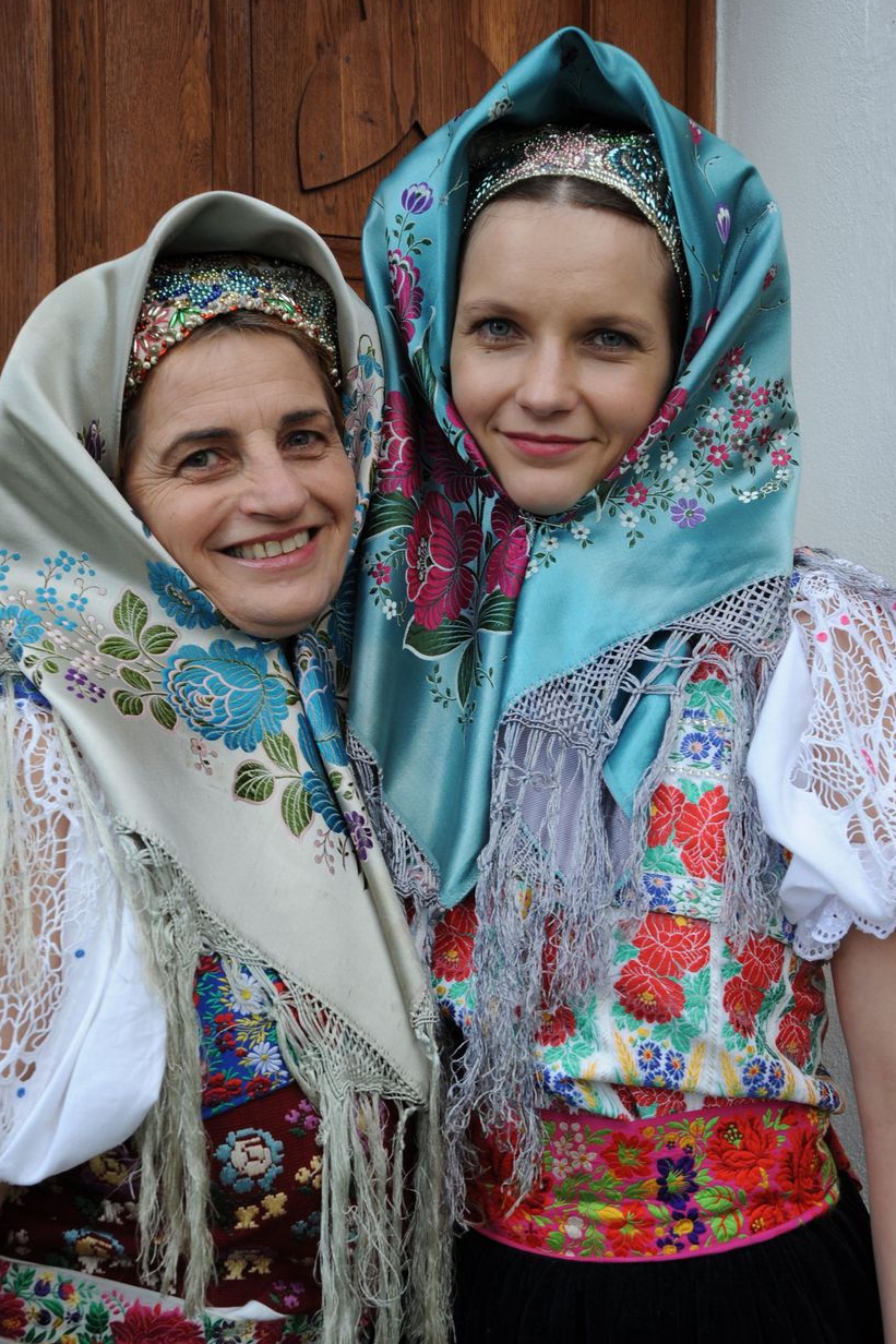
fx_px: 1456
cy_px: 722
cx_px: 407
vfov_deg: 49.5
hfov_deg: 34.2
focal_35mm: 39
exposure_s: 1/125
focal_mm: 32
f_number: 8
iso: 250
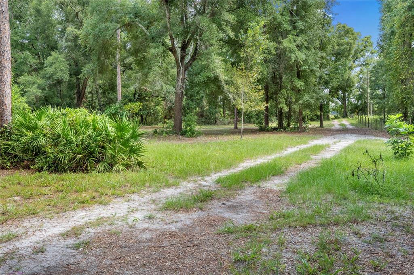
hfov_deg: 61.9
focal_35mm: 30
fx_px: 345
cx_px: 207
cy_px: 138
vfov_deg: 43.6
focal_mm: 20
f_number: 8
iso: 250
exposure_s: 1/1600
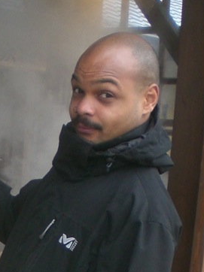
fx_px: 826
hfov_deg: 13.6
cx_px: -57
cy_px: 357
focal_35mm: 105
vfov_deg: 17.5
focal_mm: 6.3
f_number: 3.1
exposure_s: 1/100
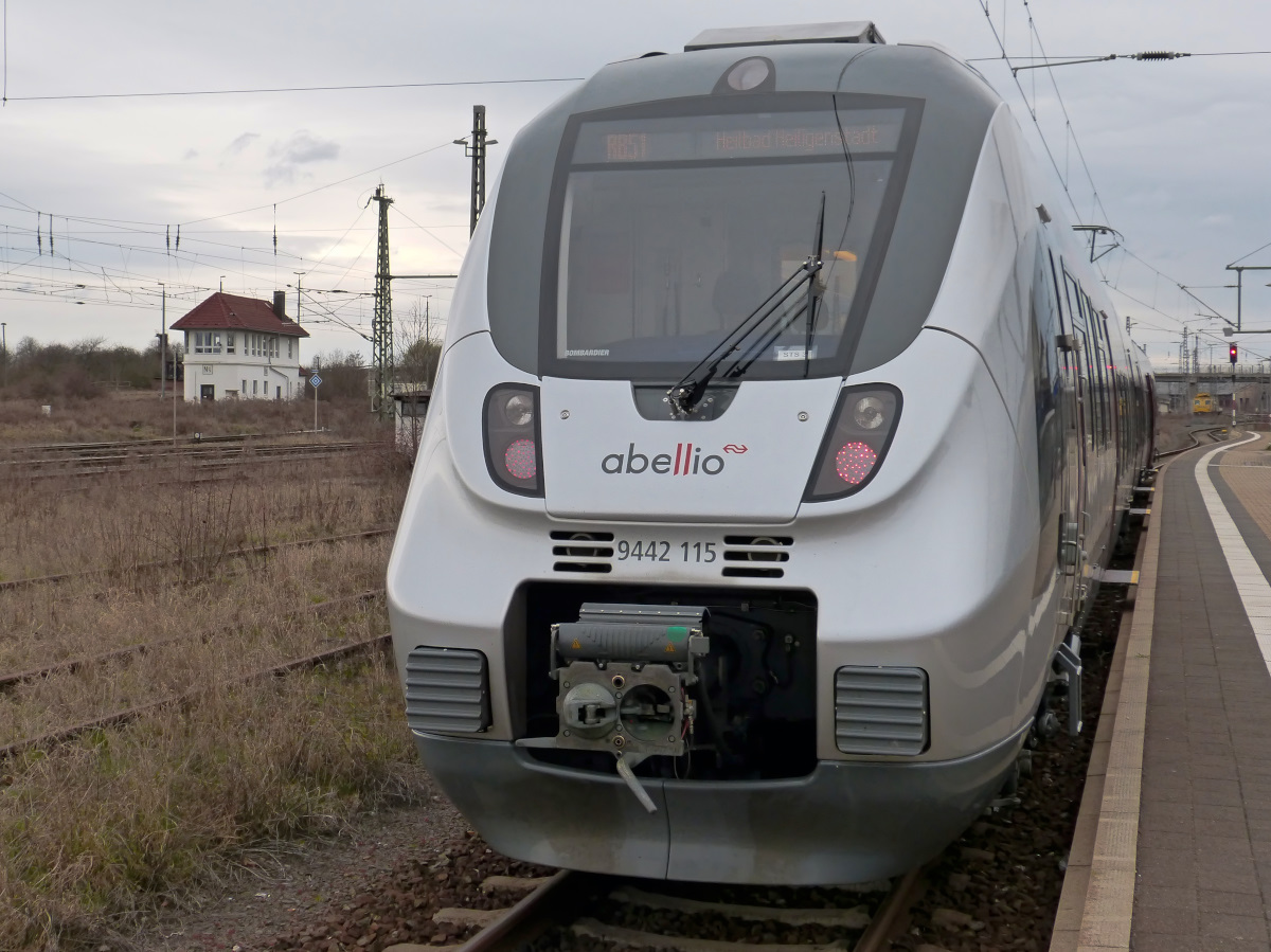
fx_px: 1615
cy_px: 476
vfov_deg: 32.9
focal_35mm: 44
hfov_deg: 43.0
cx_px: 636
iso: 160
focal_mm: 7.8
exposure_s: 1/320
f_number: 4
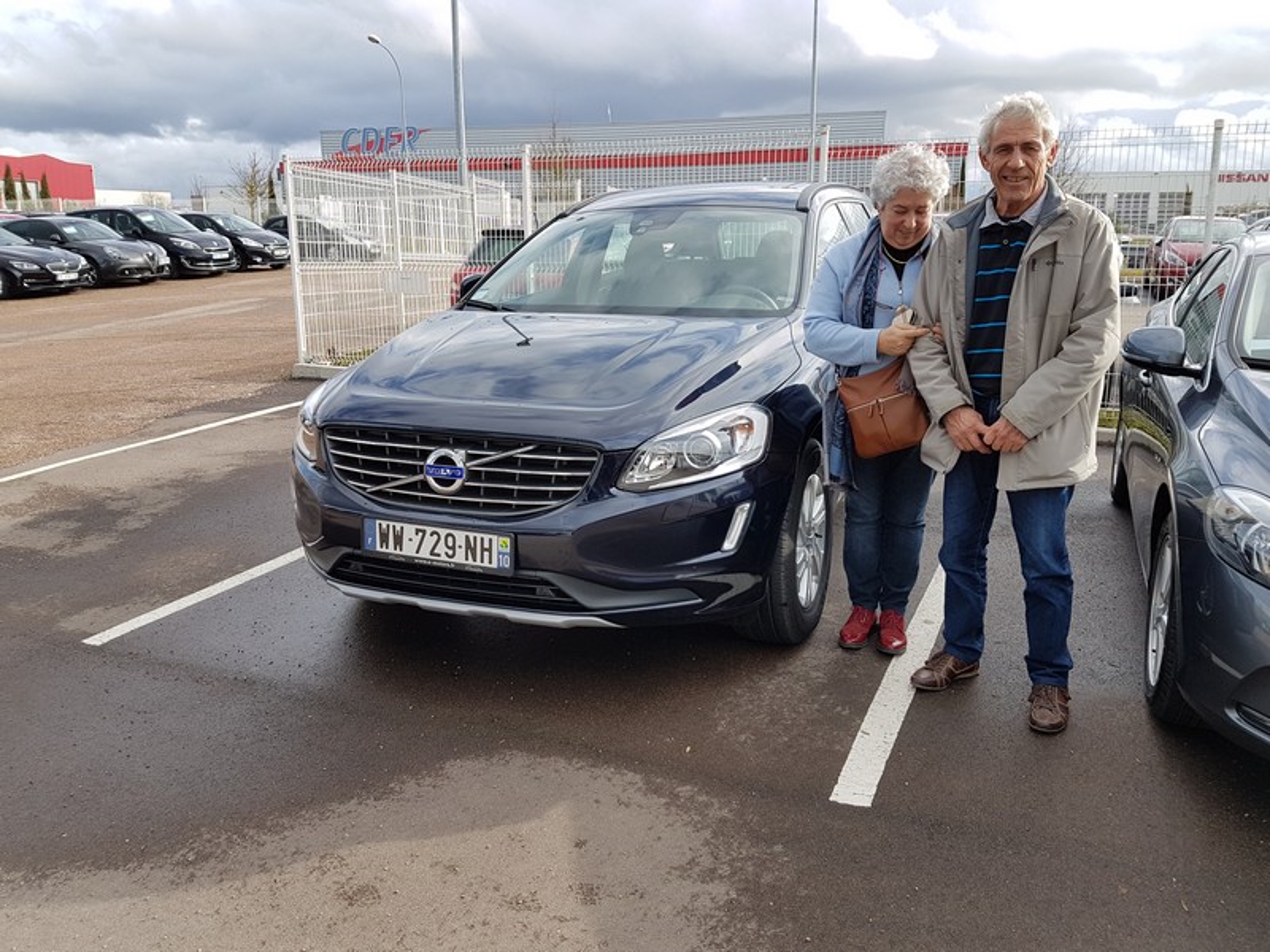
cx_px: 635
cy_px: 476
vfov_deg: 53.1
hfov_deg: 67.3
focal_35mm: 26
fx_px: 954
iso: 40
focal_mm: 4.2
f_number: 1.7
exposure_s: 1/704
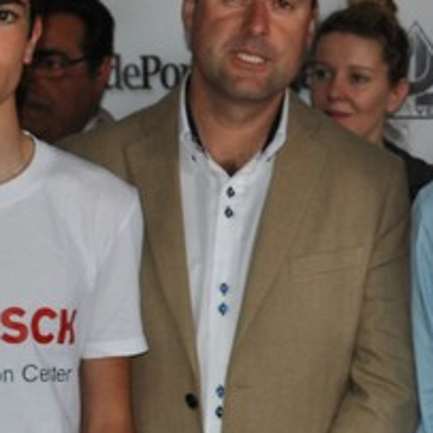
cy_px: 205
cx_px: 459
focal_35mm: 124
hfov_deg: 13.8
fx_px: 1755
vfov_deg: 14.1
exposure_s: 1/60
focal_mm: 22
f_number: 3.8
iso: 200
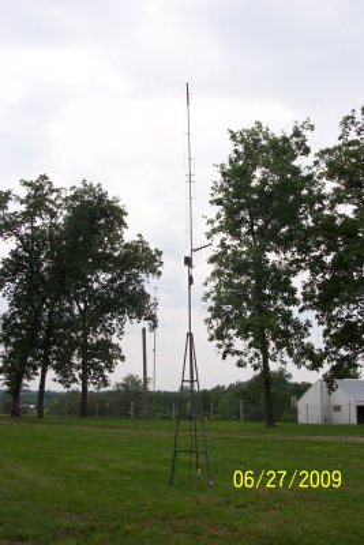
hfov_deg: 35.1
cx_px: 182
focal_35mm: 38
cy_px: 272
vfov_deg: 50.7
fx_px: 576
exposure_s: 1/700
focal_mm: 8
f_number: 4.8
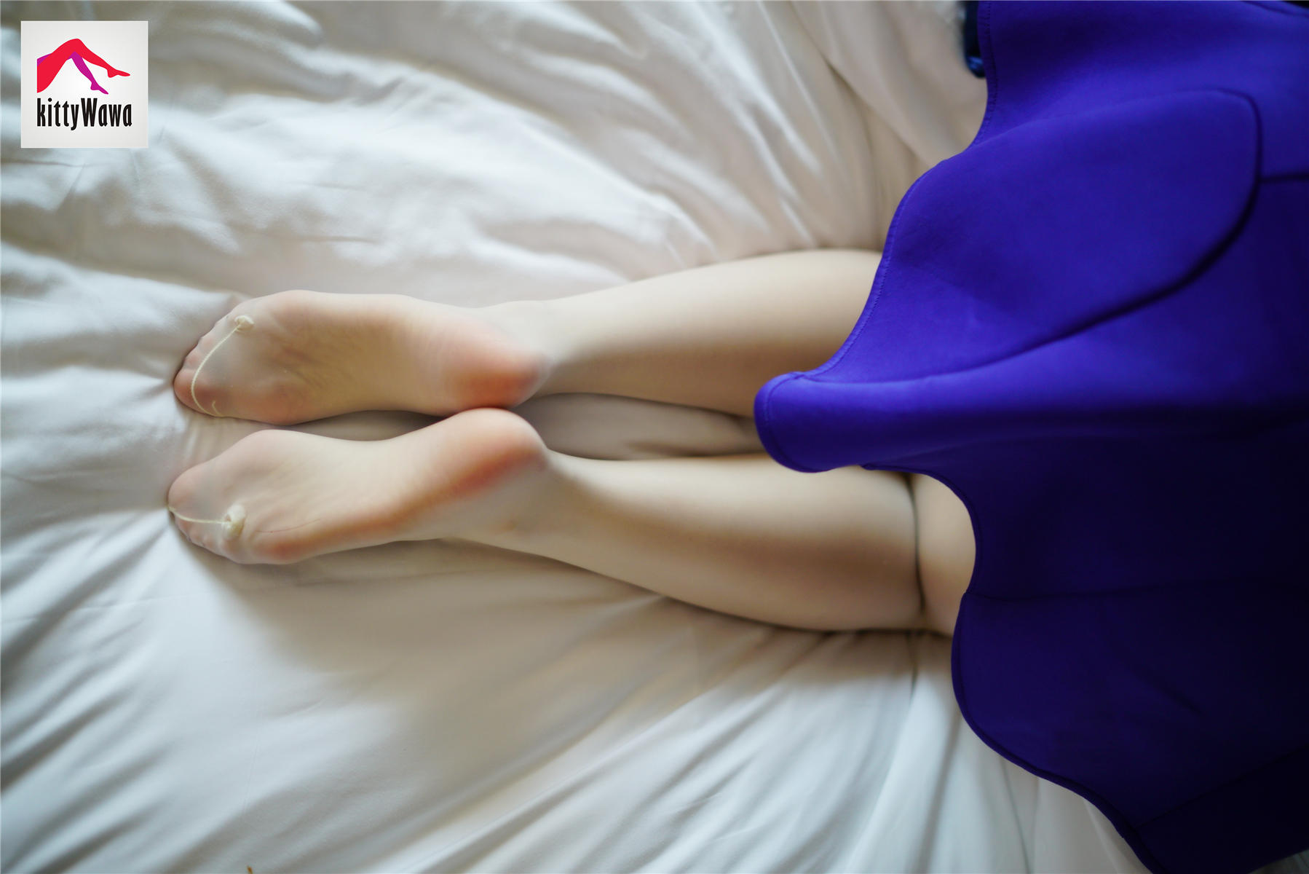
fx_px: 1819
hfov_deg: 39.6
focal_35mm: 50
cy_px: 437
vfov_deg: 27.0
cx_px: 654
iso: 320
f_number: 1.8
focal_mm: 50
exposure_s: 1/60
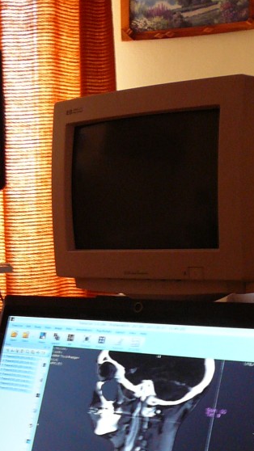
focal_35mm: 70
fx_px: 838
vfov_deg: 29.6
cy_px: 347
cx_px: 39
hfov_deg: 17.1
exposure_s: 1/13
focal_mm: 5.2
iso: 200
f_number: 2.8
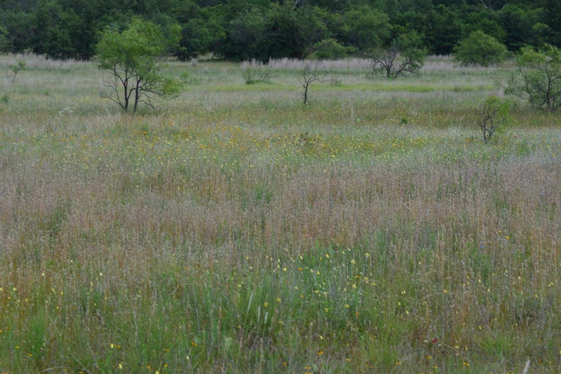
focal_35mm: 140
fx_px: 2179
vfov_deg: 9.8
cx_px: 149
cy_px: 96
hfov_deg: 14.6
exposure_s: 1/250
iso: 400
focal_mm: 55
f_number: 10
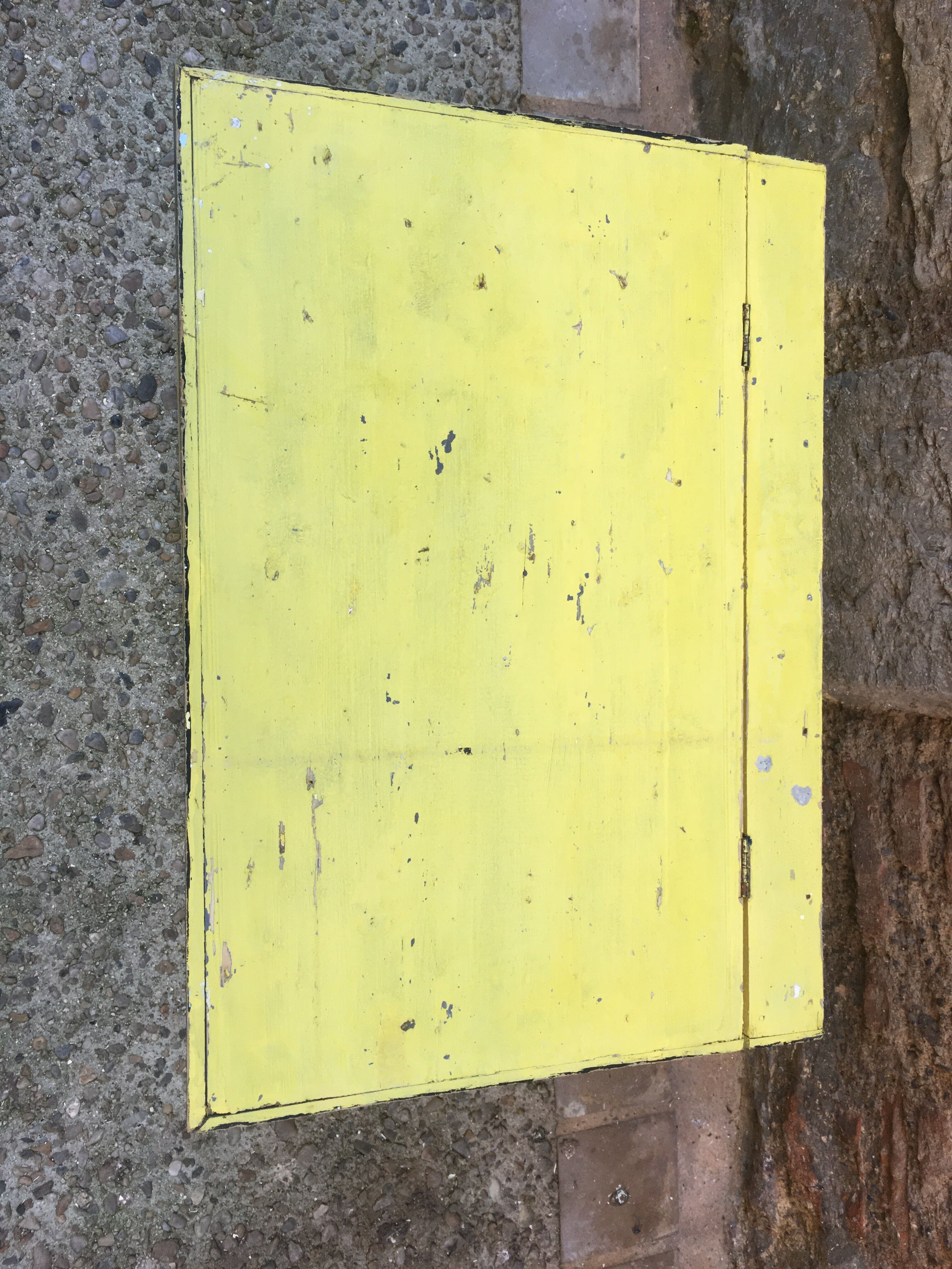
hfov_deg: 48.2
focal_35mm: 29
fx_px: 1063
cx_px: 476
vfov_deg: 61.7
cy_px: 634
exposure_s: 1/100
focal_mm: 4.15
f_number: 2.2
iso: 40
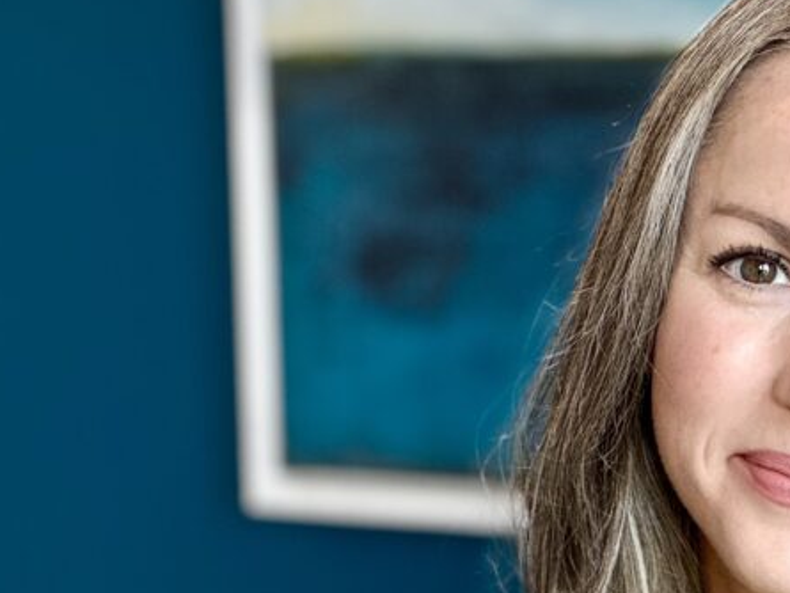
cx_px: 801
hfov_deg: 11.1
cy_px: 573
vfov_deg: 8.4
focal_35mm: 177
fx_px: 4041
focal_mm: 9
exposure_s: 1/120
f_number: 2.8
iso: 200
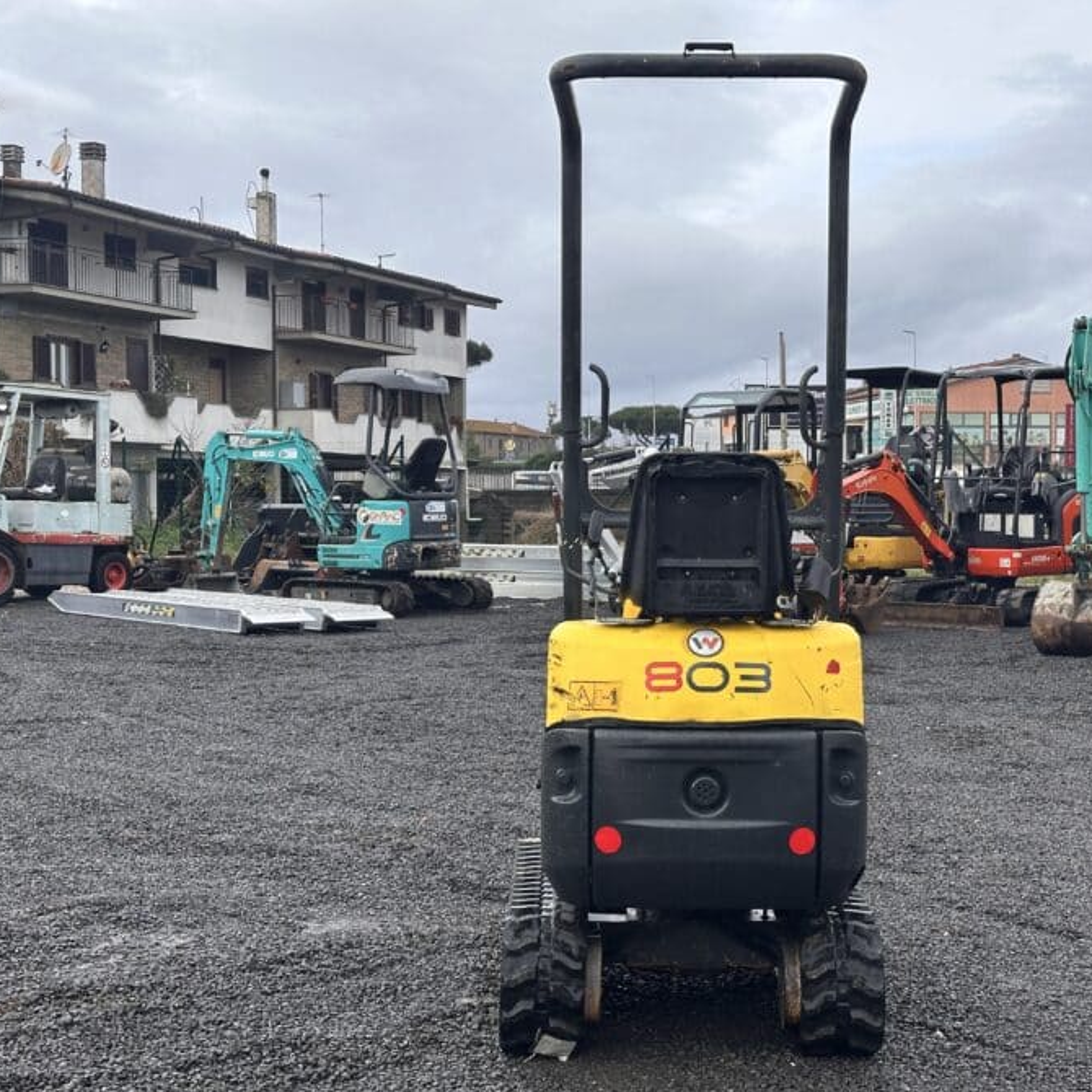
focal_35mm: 57
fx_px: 2034
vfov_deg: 30.0
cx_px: 673
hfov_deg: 29.9
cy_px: 547
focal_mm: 6.86
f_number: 1.78
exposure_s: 1/1590
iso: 64
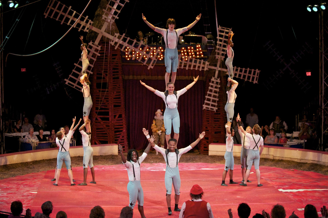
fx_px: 637
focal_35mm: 70
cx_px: 164
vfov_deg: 19.4
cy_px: 109
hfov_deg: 28.9
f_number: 2.8
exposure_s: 1/350
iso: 3200
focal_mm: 70
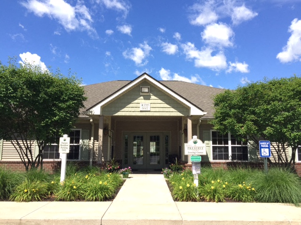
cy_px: 112
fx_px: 252
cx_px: 150
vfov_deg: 48.2
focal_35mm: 29
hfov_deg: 61.7
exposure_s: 1/898
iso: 32
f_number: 2.2
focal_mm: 4.15
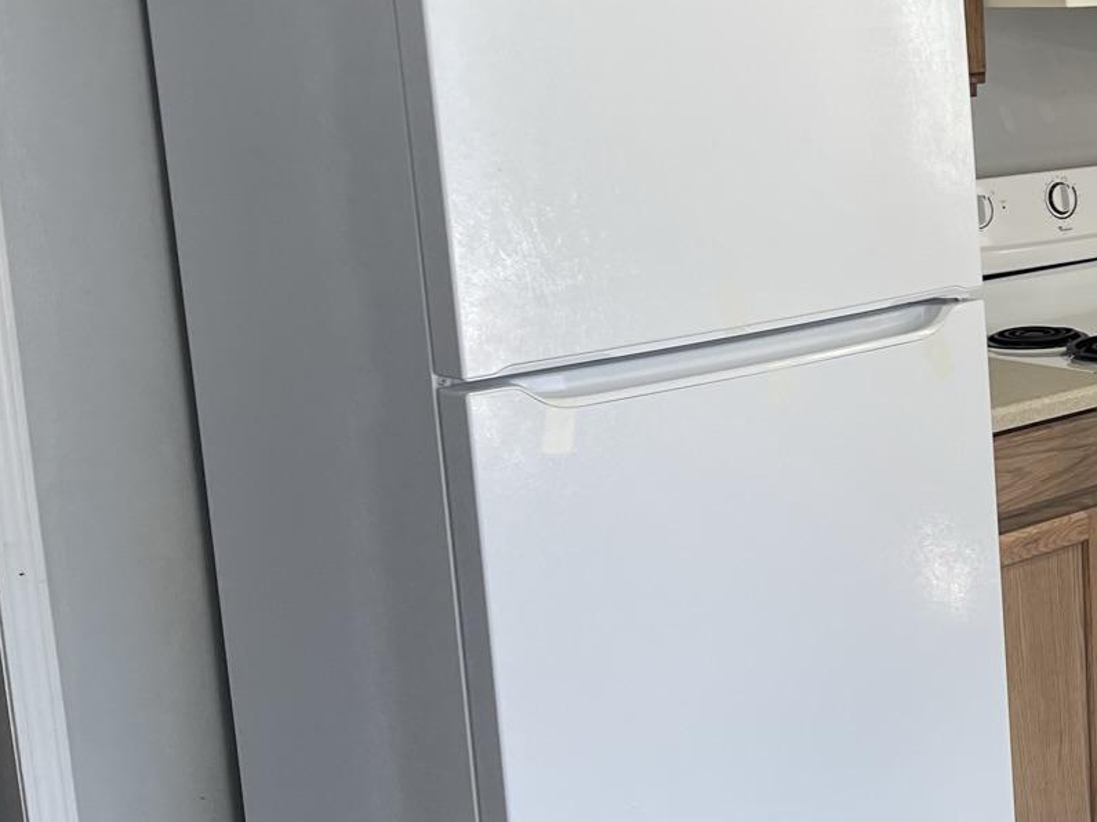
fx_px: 2123
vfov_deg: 21.9
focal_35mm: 67
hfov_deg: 25.4
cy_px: 303
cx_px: 1385
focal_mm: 5.1
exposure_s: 1/120
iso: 80
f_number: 1.6
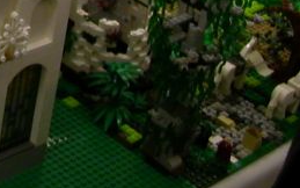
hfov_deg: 16.2
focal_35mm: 121
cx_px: -107
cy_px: -109
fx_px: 990
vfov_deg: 10.4
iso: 100
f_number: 2.7
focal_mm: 5.6
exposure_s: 1/38.2
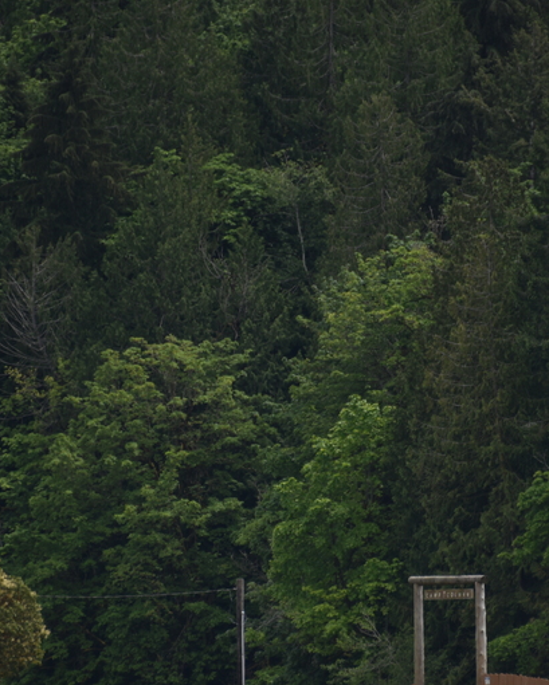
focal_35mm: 705
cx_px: 353
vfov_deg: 2.7
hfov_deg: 2.2
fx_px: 14315
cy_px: 464
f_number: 5.6
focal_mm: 300
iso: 110
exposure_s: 1/640
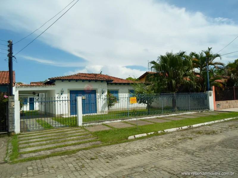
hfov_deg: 69.4
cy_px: 89
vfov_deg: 54.9
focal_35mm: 25
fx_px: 172
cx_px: 119
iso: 80
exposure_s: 1/180
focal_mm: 4.5
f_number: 9.2
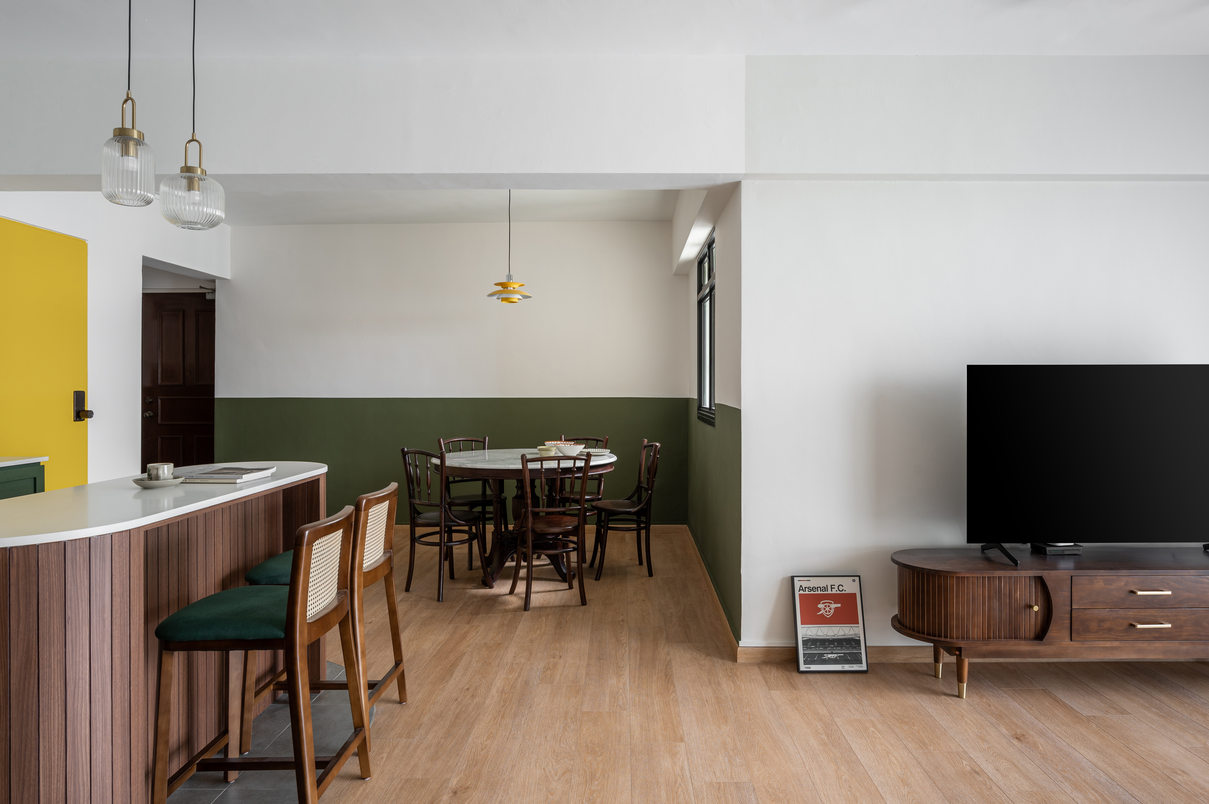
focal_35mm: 22
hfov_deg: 79.9
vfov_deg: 58.3
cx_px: 604
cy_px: 402
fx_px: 722
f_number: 10
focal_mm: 21.5
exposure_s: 1/1.67
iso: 100
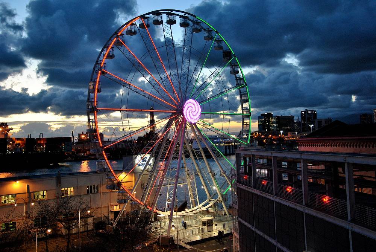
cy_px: 126
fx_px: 470
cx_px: 188
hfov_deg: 43.6
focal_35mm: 45
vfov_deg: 29.9
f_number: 4.2
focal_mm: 30
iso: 640
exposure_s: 1/30
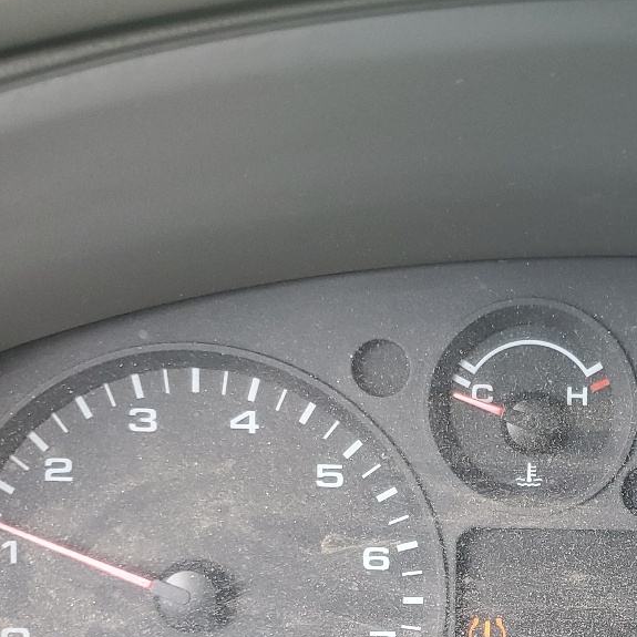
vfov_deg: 26.0
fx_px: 1332
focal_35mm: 64
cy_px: 571
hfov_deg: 25.7
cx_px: 620
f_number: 1.5
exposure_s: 1/60.2
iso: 72
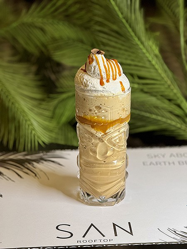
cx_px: 94
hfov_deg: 12.3
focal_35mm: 120
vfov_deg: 16.4
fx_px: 864
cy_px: 124
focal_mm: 15.66
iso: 250
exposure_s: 1/100
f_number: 2.8
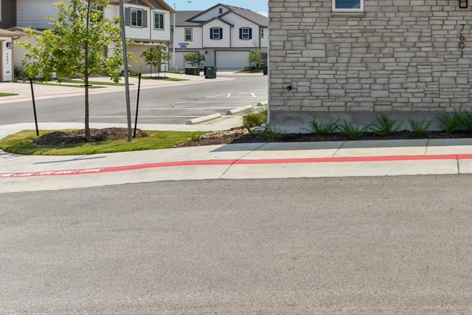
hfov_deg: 47.6
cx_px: 426
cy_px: 61
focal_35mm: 36
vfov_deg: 35.6
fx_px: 472
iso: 100
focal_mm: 18
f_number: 8
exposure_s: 1/500
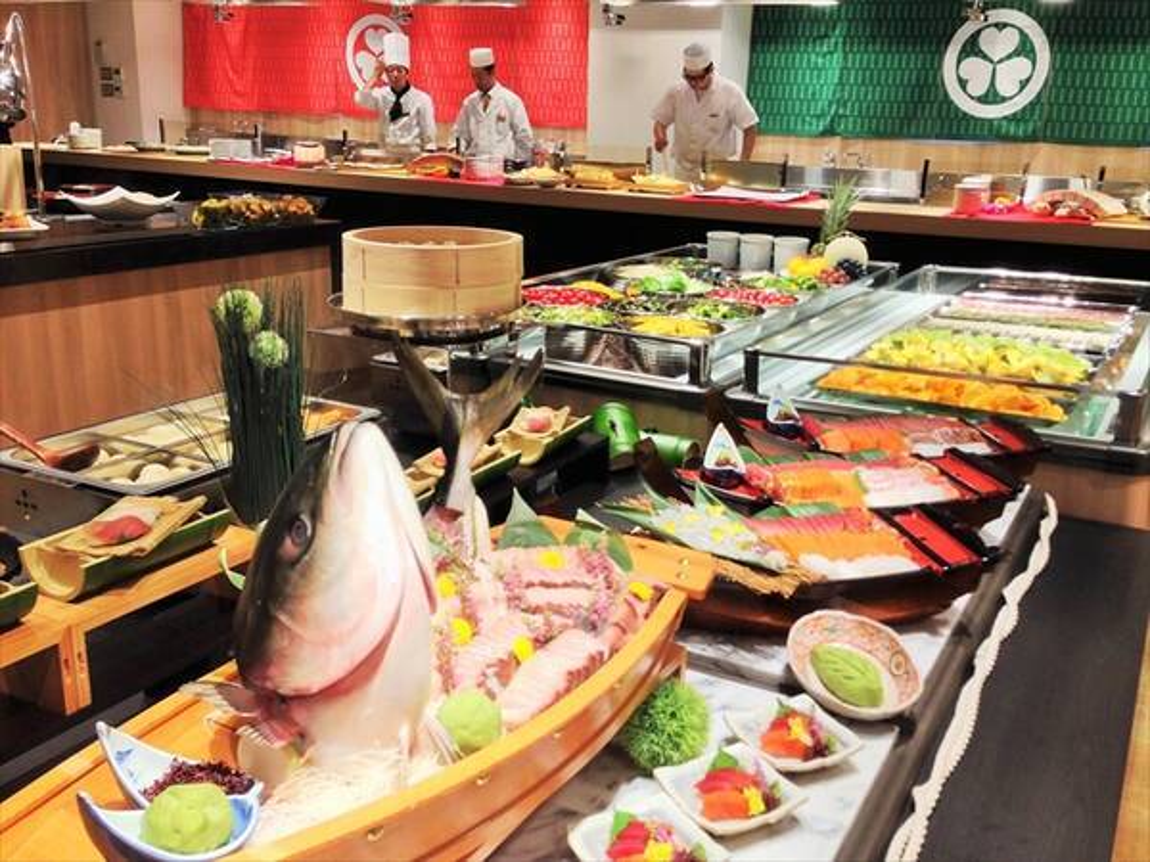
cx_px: 575
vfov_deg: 42.9
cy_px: 431
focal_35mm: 33
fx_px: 1096
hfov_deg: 55.4
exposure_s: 1/40
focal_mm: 4.12
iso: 64
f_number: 2.4
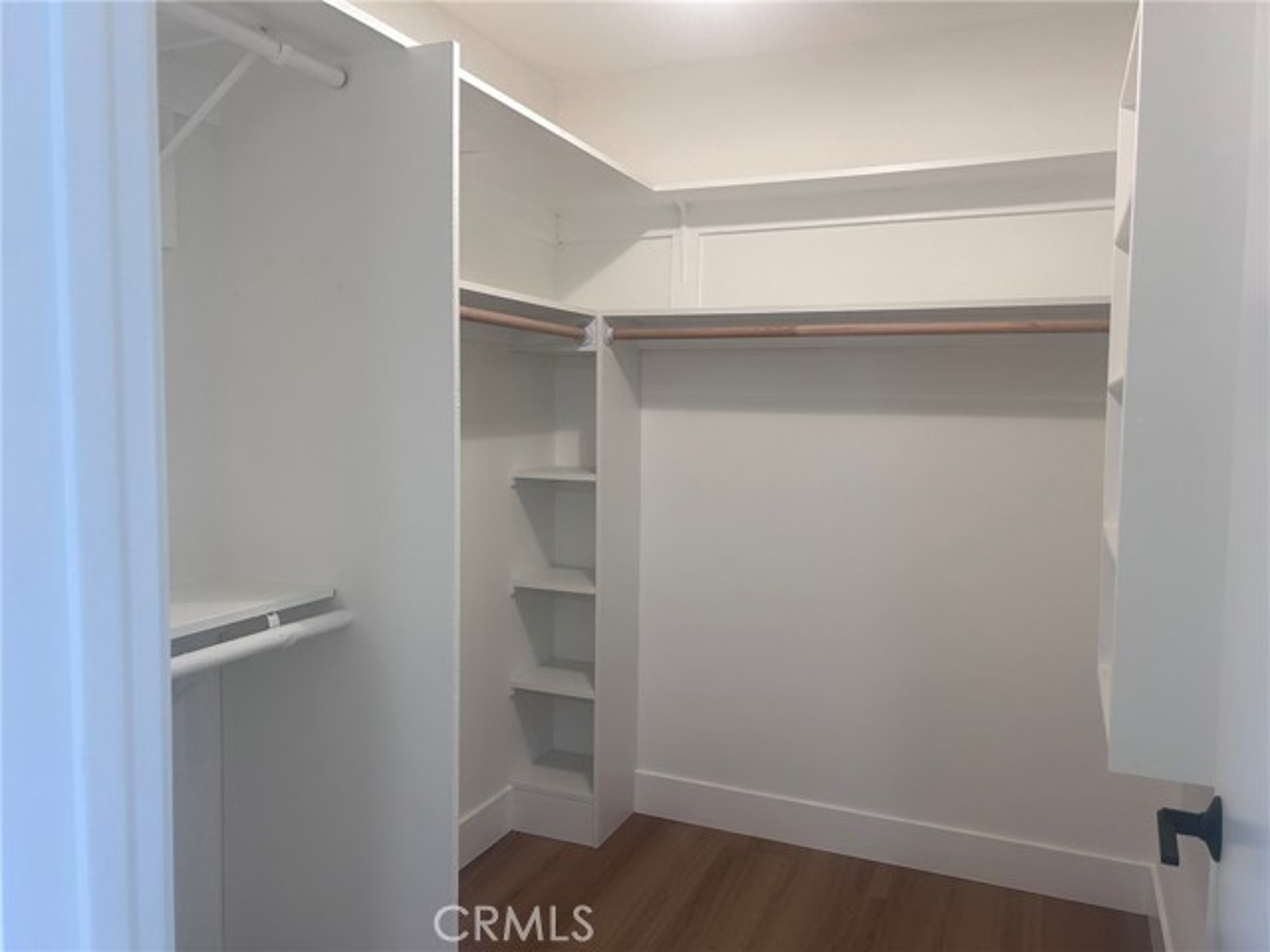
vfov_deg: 53.1
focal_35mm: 26
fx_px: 954
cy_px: 476
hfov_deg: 67.3
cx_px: 635
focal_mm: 5.7
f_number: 1.5
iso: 100
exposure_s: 1/120
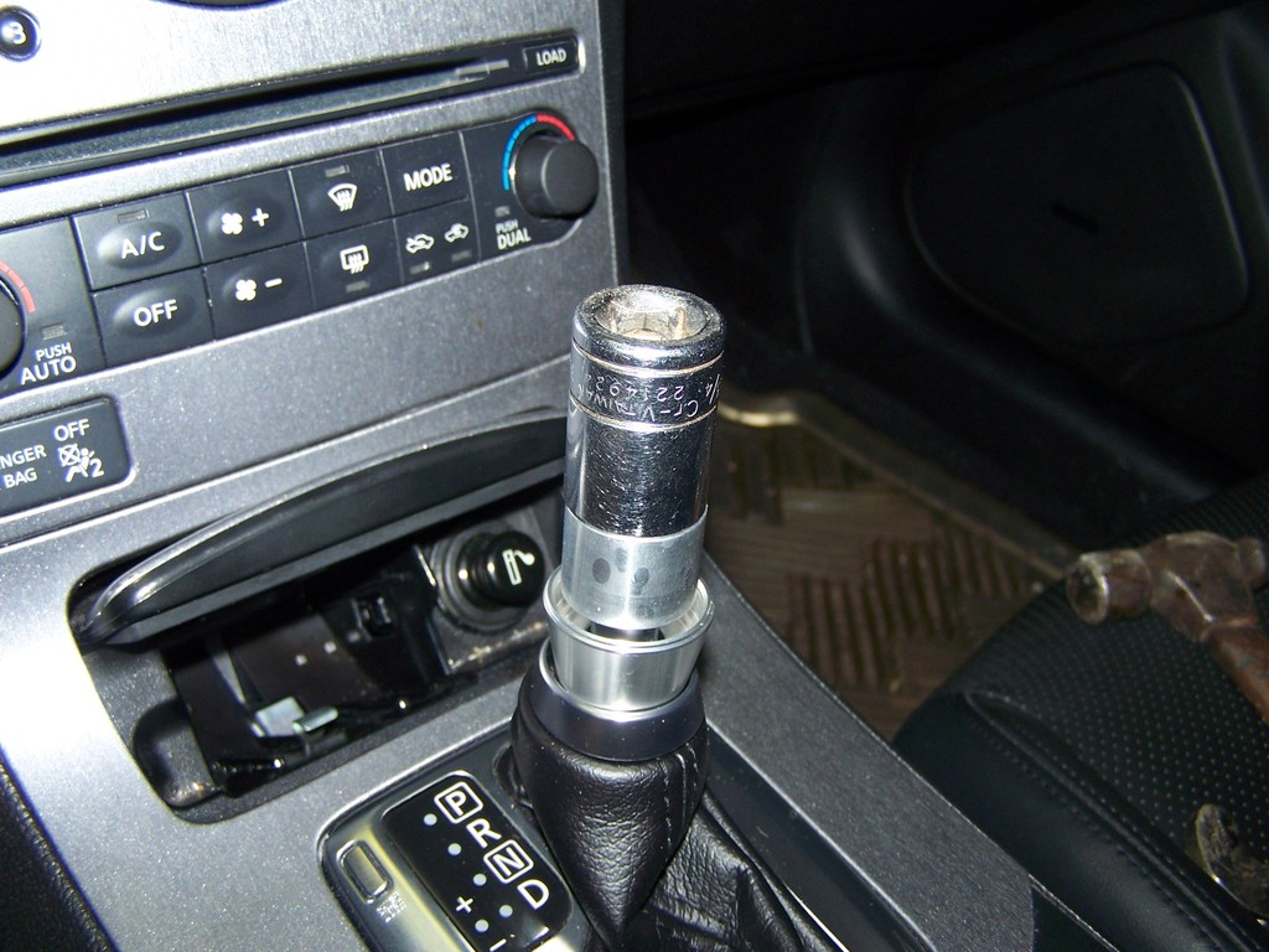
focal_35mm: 38
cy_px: 476
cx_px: 634
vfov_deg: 37.7
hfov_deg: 49.0
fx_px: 1393
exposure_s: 1/60
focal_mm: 6.3
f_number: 2.8
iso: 80
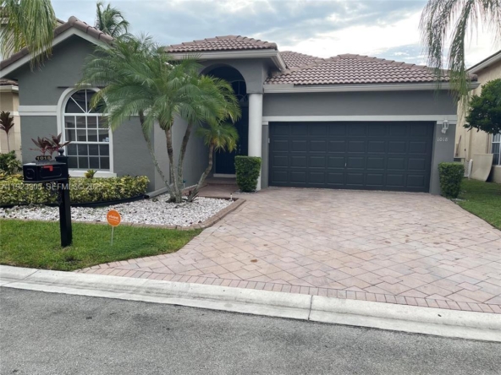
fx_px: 376
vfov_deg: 53.1
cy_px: 188
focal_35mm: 26
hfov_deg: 67.3
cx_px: 250
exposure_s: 1/945
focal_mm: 5.1
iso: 32
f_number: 1.6
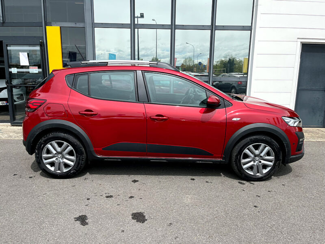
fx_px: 244
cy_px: 122
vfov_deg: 53.1
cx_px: 162
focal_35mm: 26
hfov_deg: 67.3
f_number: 1.6
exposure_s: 1/2632
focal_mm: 5.1
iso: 50
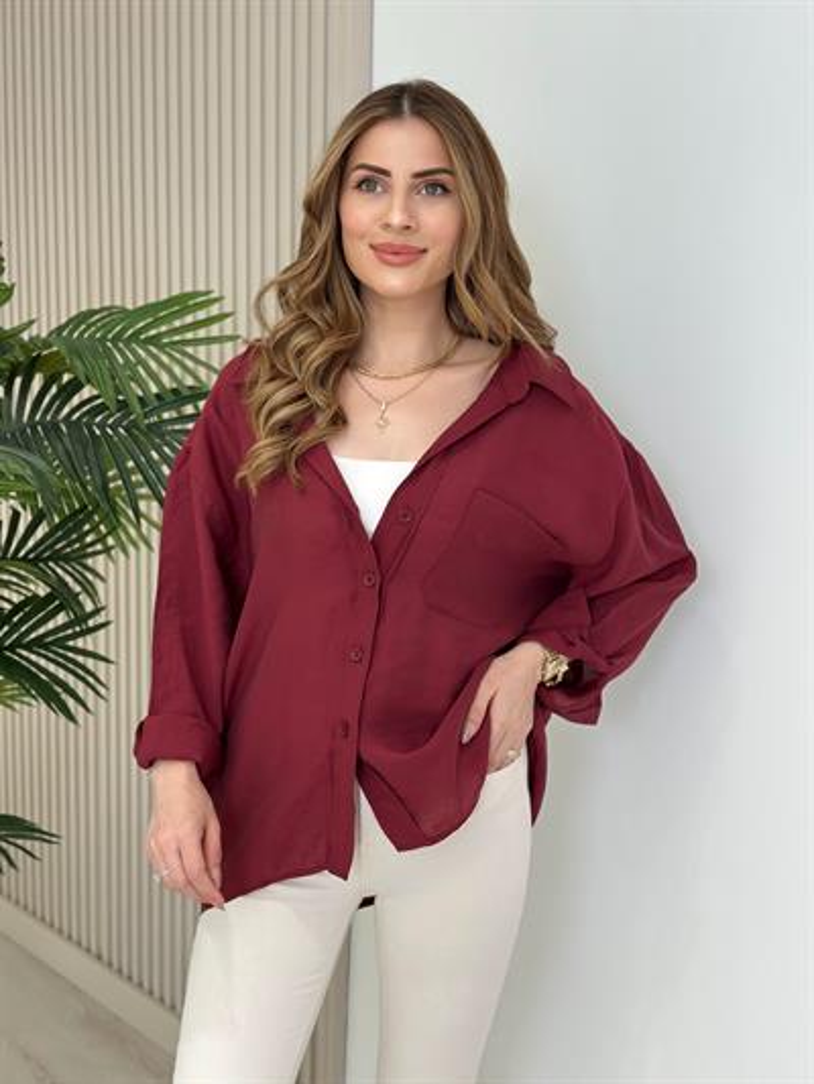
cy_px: 542
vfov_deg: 39.6
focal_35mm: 48
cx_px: 407
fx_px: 1504
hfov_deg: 30.3
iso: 80
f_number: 1.78
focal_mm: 6.86
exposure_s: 1/221
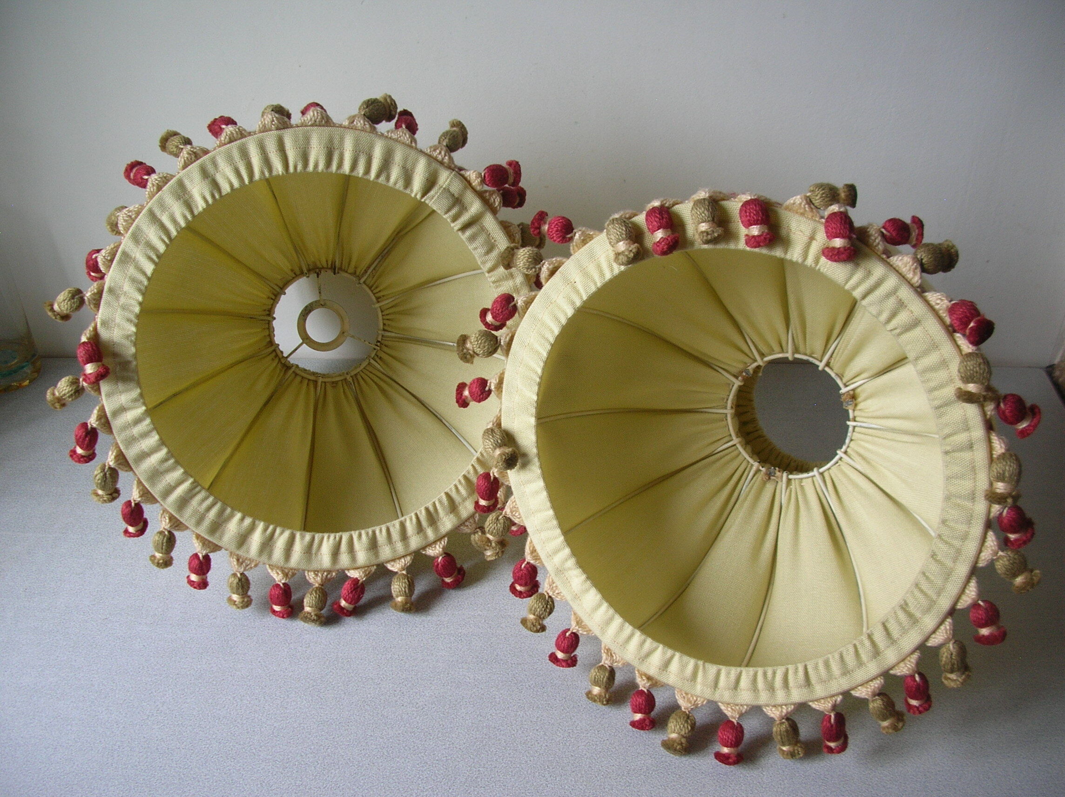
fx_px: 1076
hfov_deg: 52.7
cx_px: 532
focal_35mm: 35
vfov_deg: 40.6
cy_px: 398
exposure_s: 1/11.2
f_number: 2.8
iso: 50
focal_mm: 5.8
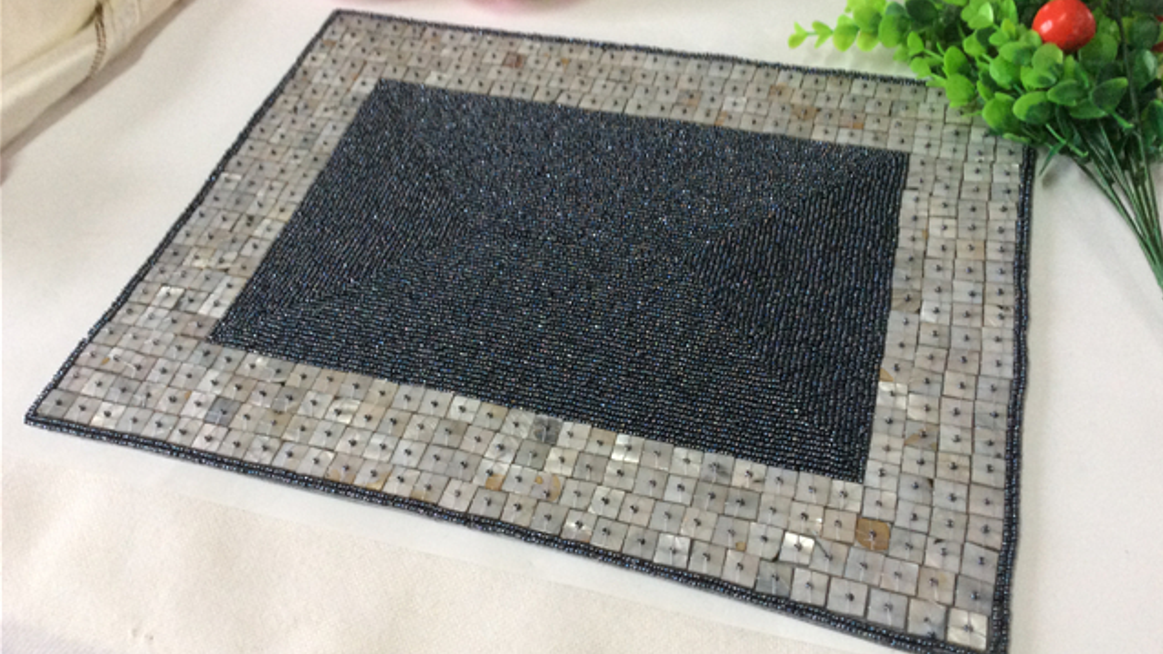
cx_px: 582
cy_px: 250
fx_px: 1079
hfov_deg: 56.6
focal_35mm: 35
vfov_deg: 33.6
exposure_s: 1/25
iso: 100
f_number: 2.4
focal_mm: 3.3
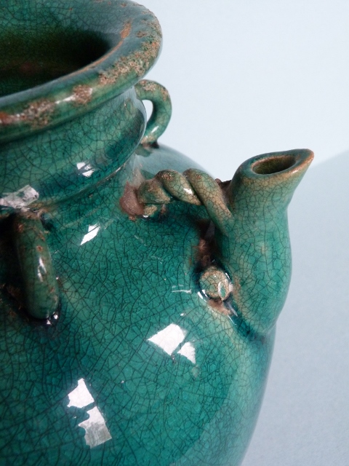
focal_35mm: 44
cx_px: 174
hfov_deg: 32.9
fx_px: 591
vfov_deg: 42.9
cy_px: 233
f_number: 3.2
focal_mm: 7.9
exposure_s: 1/20
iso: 400
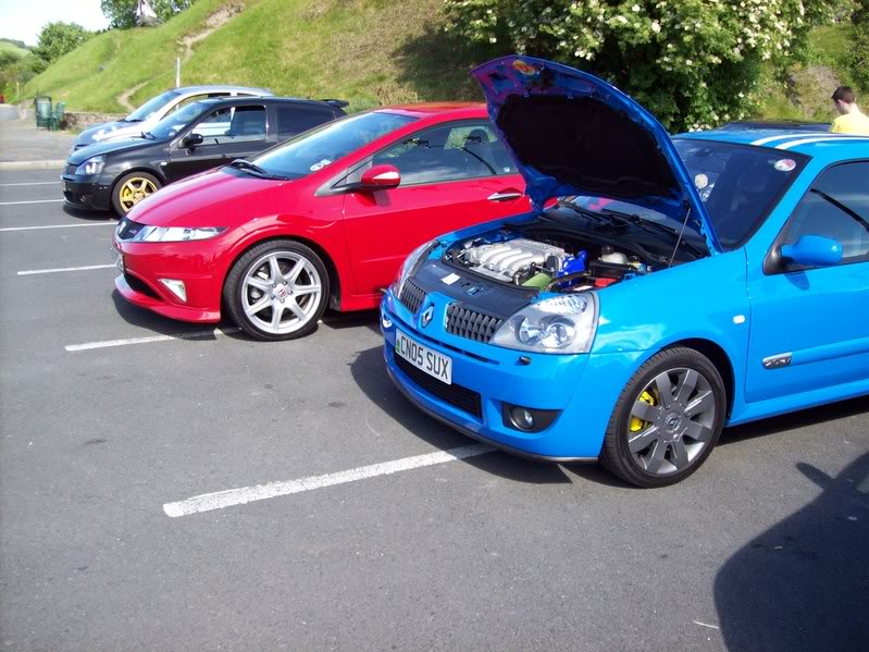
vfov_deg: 39.6
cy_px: 326
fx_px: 904
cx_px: 434
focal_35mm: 36
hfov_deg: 51.4
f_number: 2.7
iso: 80
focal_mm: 6
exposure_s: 1/425
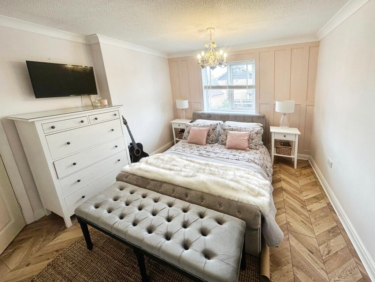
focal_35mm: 14
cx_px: 188
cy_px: 141
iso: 100
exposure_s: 1/100
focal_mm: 2.22
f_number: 2.2
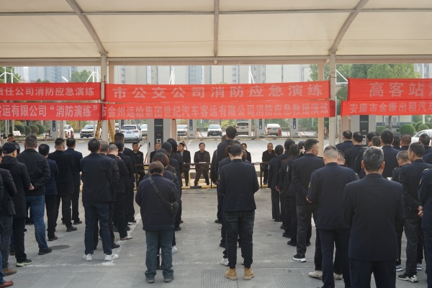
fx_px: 564
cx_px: 216
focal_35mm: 47
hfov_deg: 41.9
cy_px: 144
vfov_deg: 28.6
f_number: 5.6
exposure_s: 1/100
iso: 100
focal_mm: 47
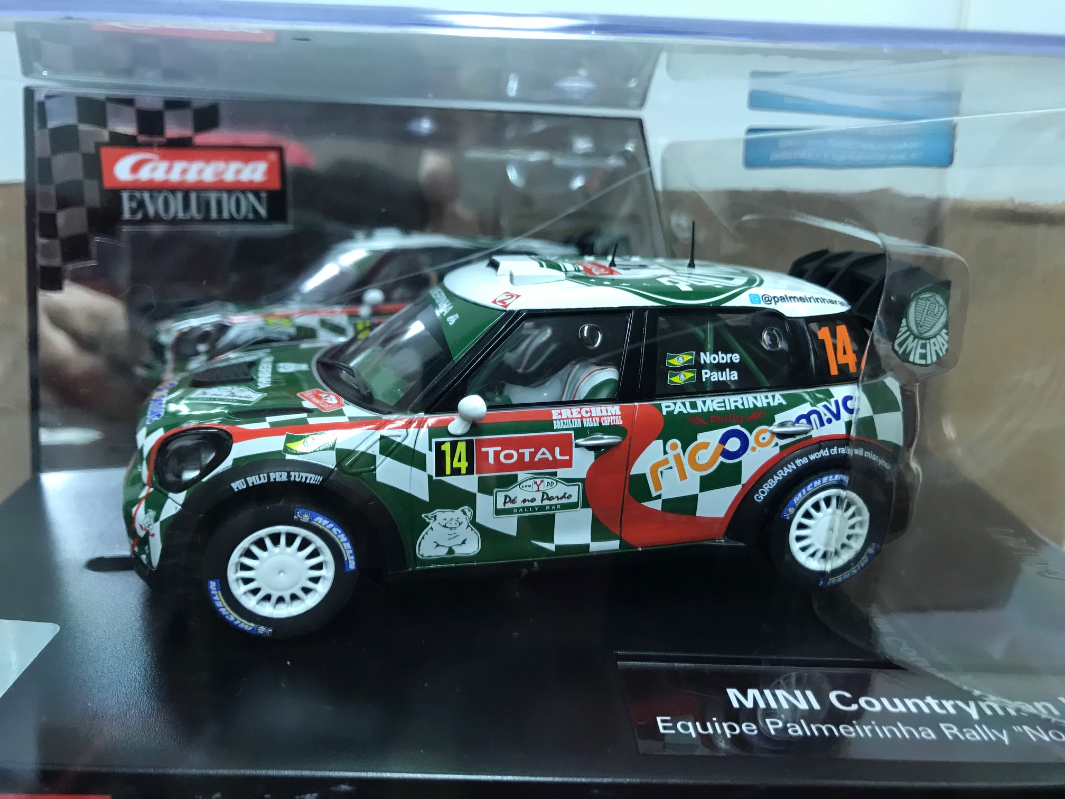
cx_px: 532
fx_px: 861
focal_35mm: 28
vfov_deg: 49.7
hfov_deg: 63.4
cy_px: 400
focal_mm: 3.99
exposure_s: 1/17
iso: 40
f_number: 1.8
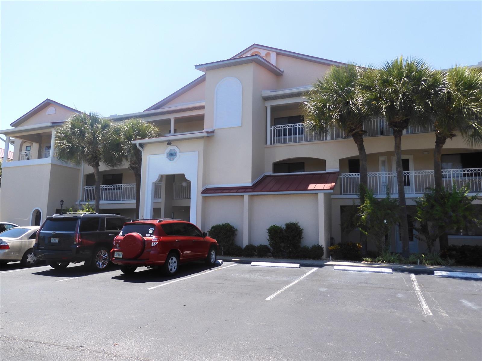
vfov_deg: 56.8
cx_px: 241
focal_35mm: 24
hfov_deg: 71.6
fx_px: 334
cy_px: 180
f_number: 3.4
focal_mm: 4.3
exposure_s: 1/640
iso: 100
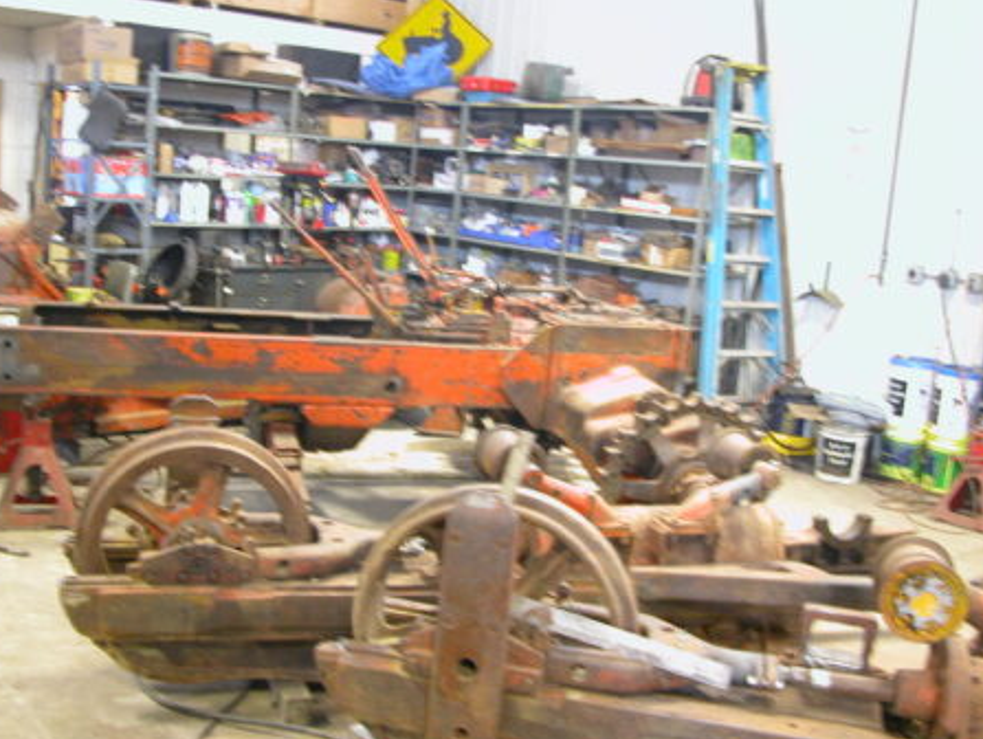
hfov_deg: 48.9
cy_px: 357
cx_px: 446
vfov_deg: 37.8
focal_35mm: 38
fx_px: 1080
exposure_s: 1/4.2
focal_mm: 8.9
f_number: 2.8
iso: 302
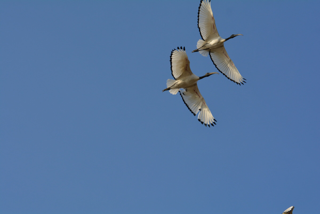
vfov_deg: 7.9
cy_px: 107
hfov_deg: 11.8
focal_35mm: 174
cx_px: 160
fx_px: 1547
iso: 400
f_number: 6.7
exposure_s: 1/1500
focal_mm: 116
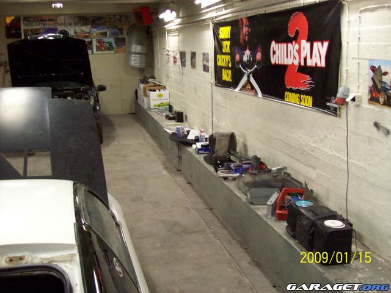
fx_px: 508
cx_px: 196
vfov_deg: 32.2
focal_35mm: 45
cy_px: 146
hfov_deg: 42.1
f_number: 3
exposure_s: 1/10.4
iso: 160
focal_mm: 7.6
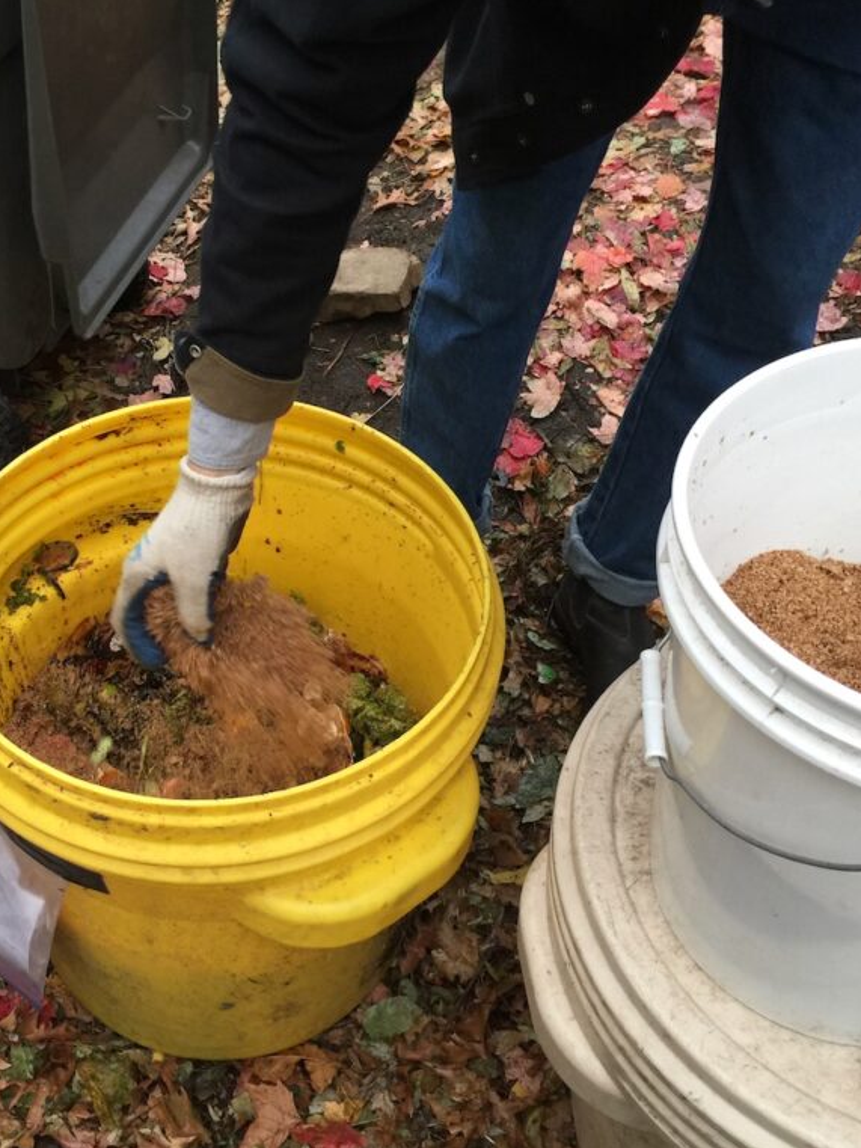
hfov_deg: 36.6
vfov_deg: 47.9
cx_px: 311
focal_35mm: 39
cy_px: 575
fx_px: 1293
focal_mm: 4.15
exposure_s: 1/30
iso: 50
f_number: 2.2
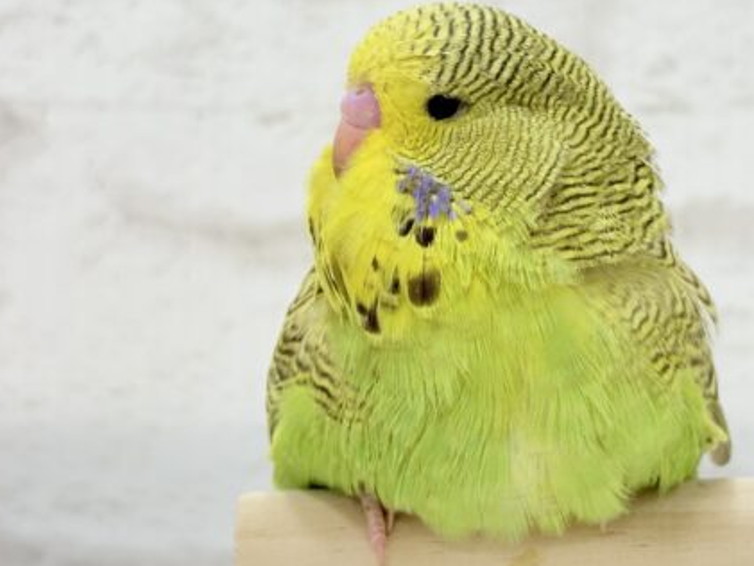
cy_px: 226
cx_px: 528
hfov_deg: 24.5
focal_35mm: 79
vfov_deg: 18.7
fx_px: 1721
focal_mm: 5.96
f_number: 1.6
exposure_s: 1/50
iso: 40
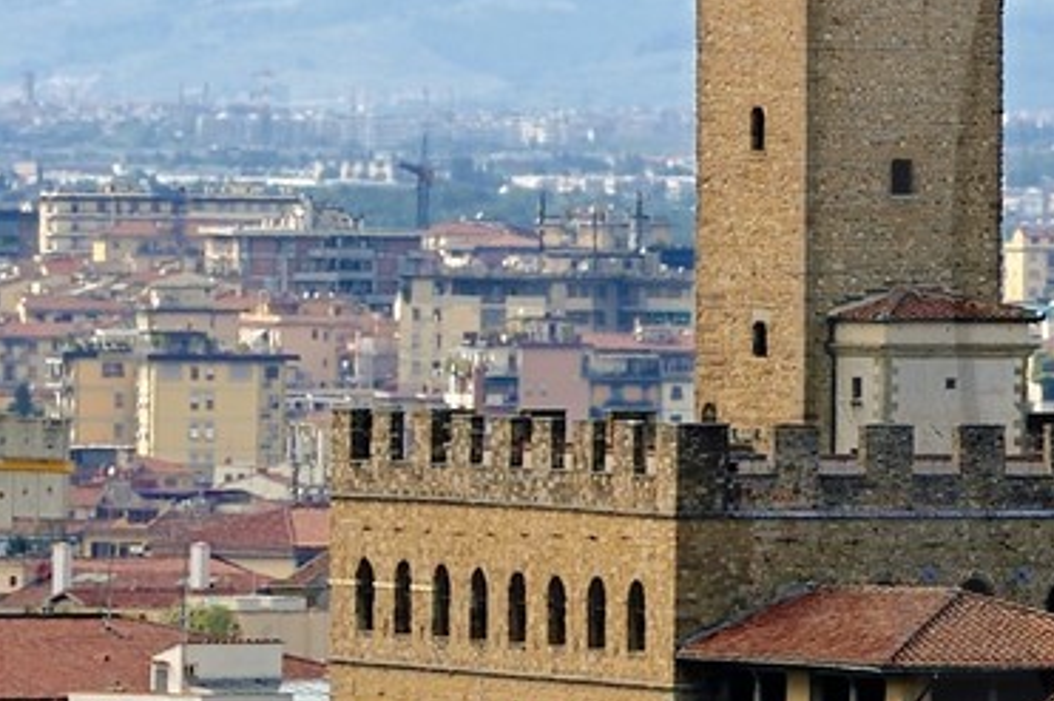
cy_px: 255
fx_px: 25225
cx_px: 1997
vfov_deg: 1.6
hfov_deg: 2.4
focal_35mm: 862
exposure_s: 1/320
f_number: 11
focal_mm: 200
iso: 200
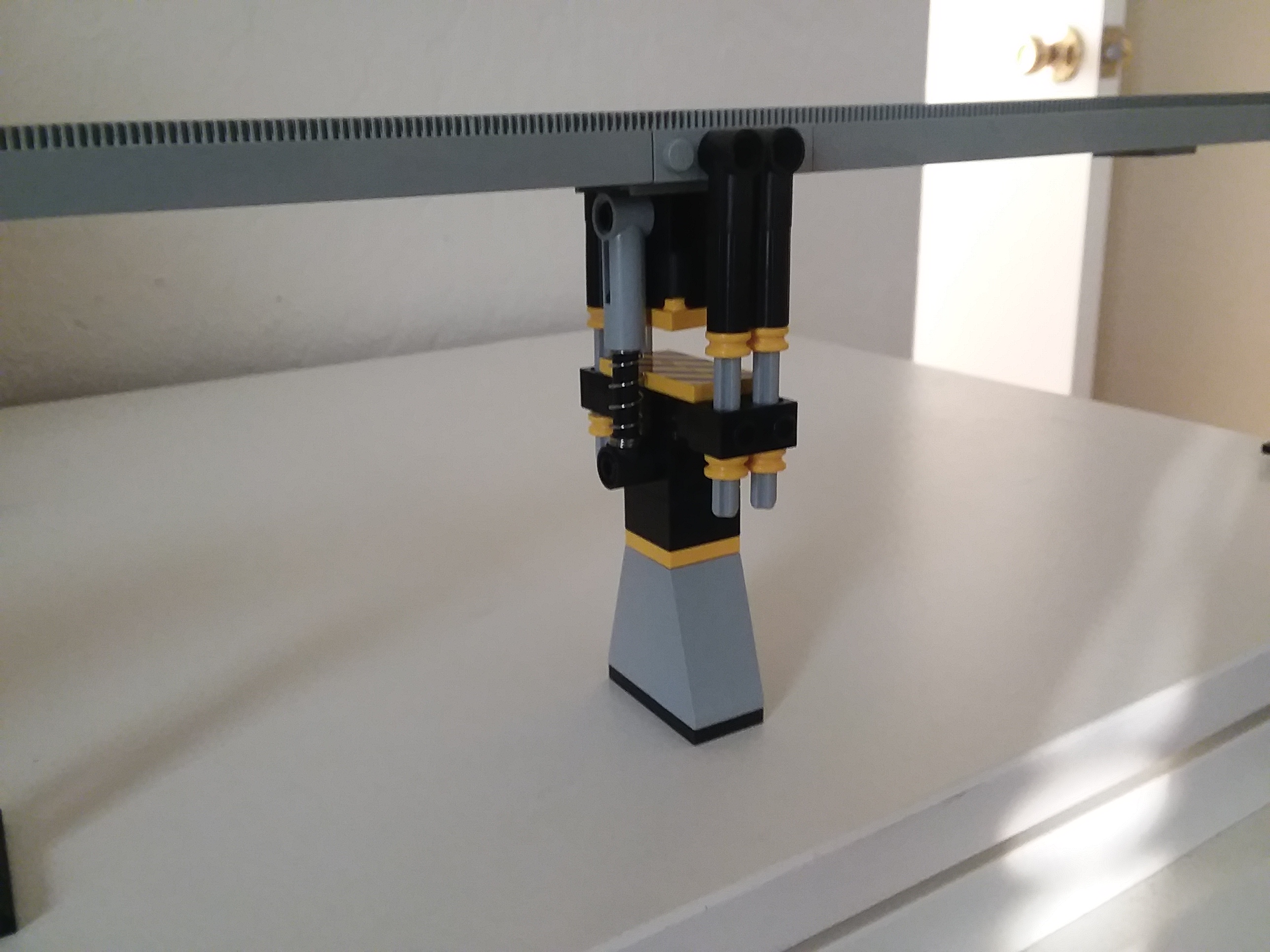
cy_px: 476
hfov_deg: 61.7
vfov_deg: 48.2
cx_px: 635
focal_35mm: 29
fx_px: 1064
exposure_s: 1/20
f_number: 1.9
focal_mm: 2.47
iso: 160
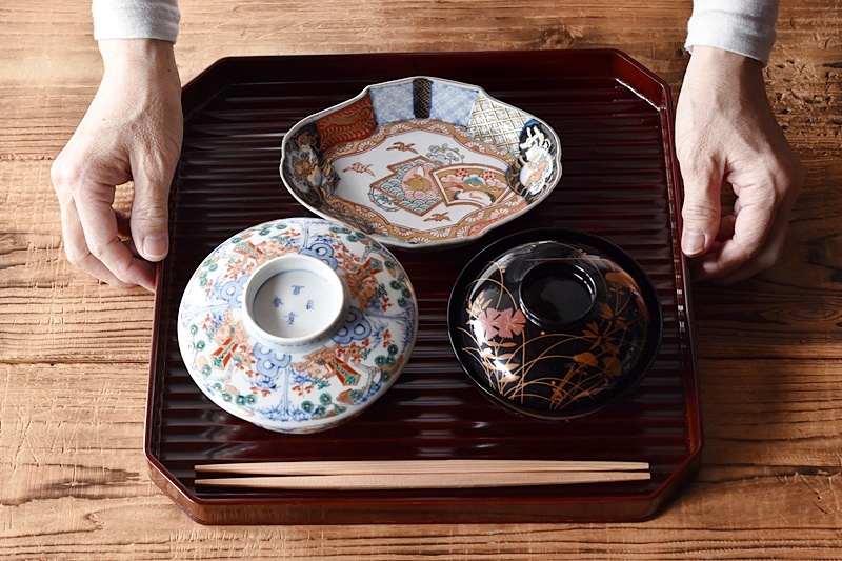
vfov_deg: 16.5
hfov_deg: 24.6
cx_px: 421
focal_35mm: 82
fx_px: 1929
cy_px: 280
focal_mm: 55
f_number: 5.6
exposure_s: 1/8
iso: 800
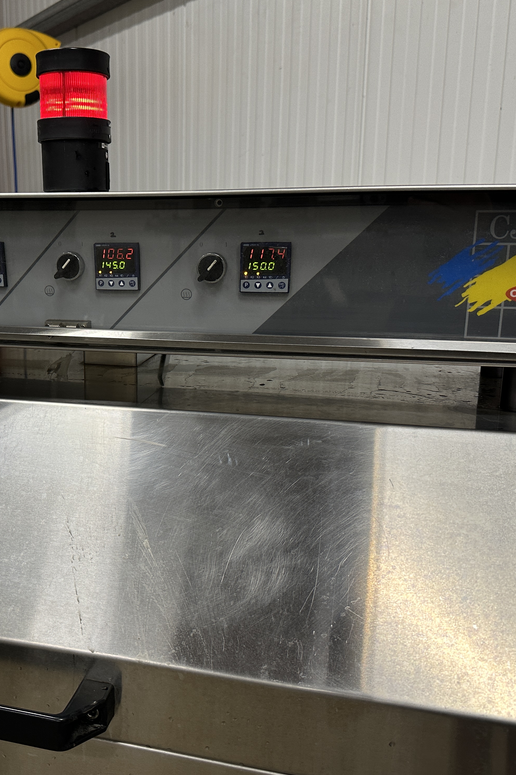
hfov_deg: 38.1
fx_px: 731
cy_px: 388
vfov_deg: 55.8
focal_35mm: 34
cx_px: 145
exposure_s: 1/50
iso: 160
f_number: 1.78
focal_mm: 6.86
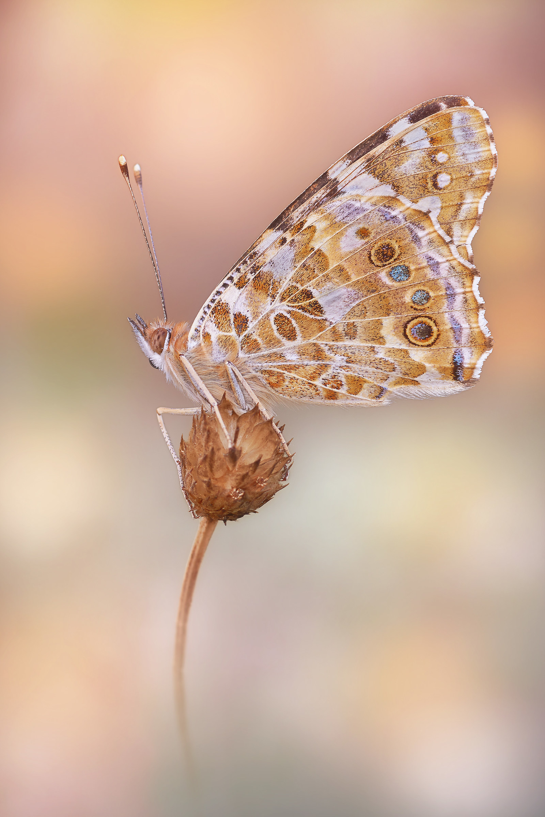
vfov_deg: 13.7
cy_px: 408
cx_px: 272
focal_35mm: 150
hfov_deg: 9.1
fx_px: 3406
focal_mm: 100
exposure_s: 1/13
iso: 200
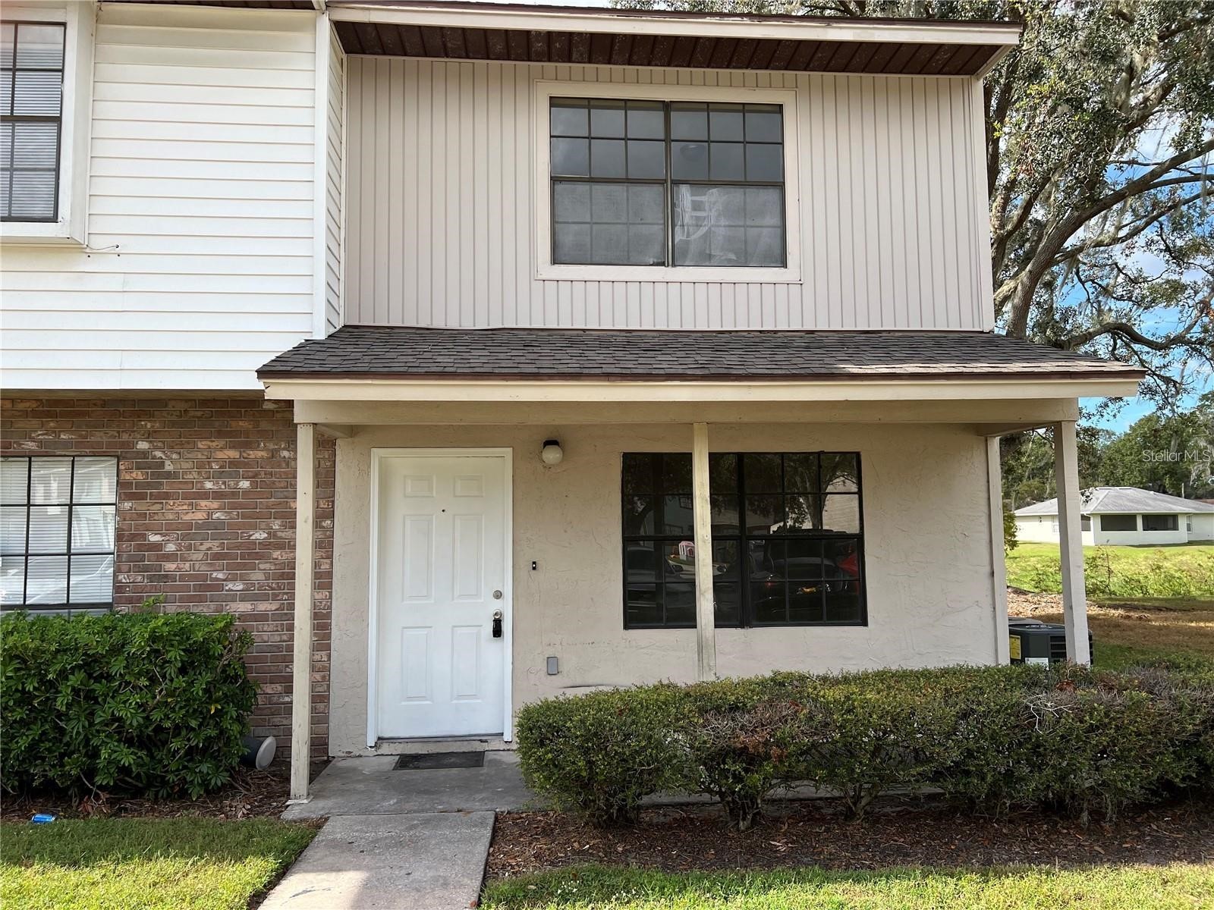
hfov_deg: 67.3
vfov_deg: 53.1
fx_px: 912
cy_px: 455
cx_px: 607
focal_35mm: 26
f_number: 1.5
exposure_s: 1/1838
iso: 50
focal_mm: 5.7
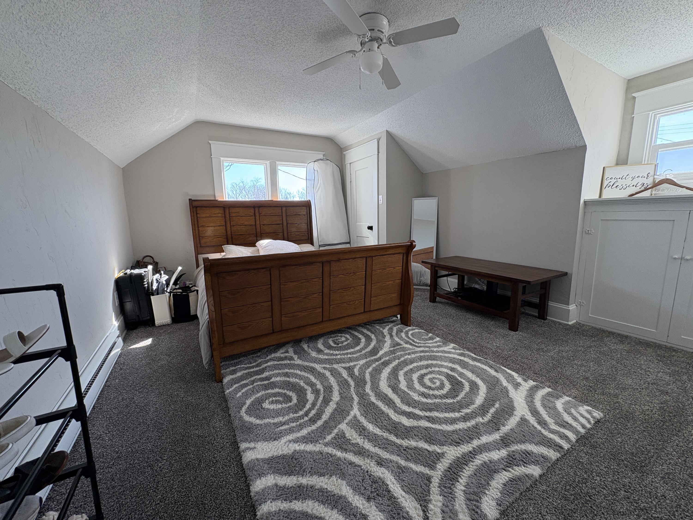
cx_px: 346
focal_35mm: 14
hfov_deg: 102.1
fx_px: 280
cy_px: 260
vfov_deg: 85.7
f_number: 2.2
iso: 125
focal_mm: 2.22
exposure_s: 1/123
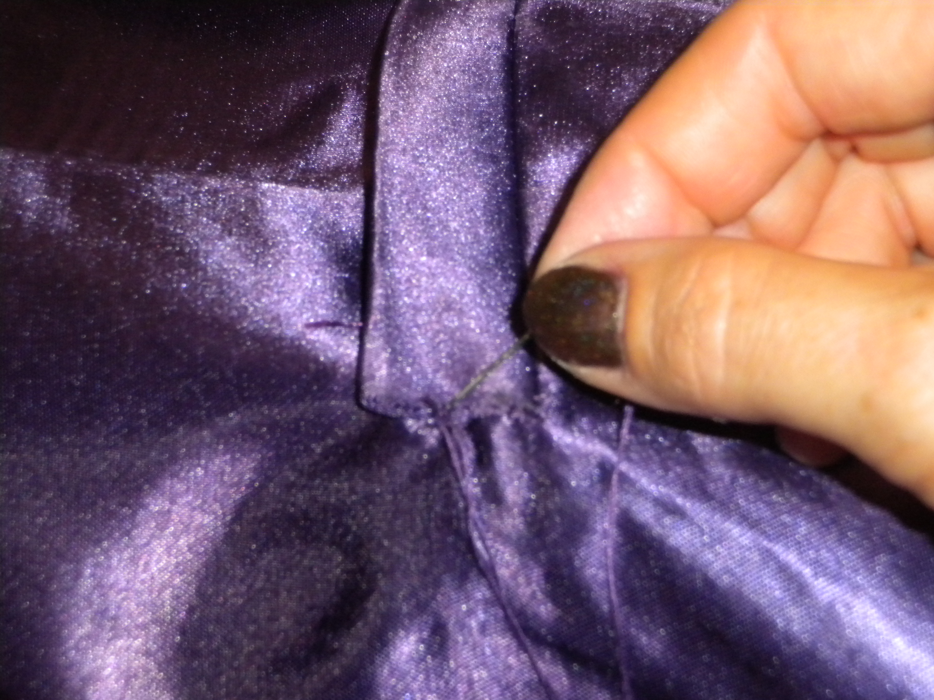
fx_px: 2833
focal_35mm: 105
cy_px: 350
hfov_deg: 18.7
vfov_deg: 14.1
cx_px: 467
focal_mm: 18.9
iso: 400
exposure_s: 1/60
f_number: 8.5
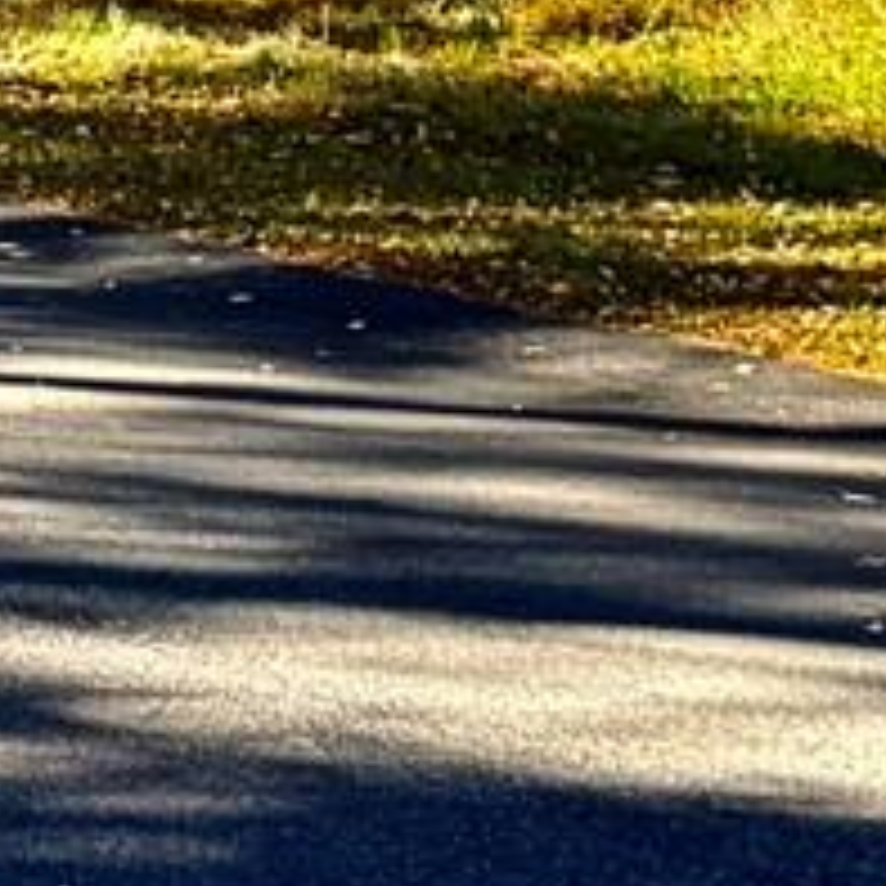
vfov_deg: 7.9
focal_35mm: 221
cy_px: -135
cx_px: -985
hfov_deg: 7.5
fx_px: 6400
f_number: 1.78
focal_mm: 6.76
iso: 100
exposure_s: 1/796
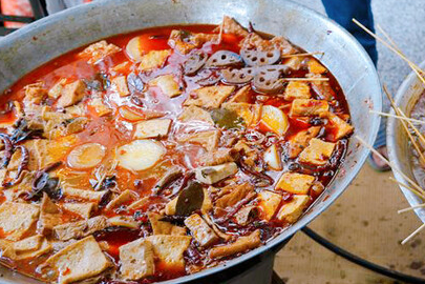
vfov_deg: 21.6
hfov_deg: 30.7
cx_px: 366
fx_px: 744
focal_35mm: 63
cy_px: 122
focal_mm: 30
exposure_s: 1/50
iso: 320
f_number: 5
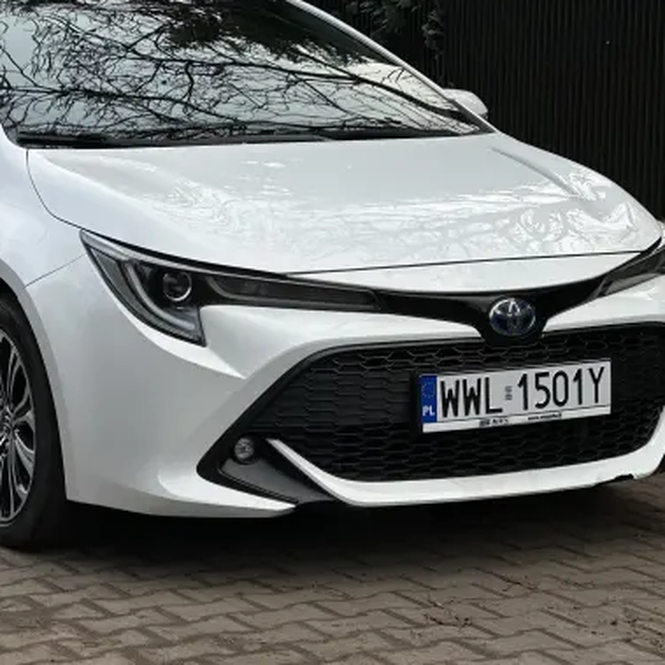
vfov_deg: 15.2
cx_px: 156
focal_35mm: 115
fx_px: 2499
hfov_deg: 15.1
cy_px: 314
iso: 50
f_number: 2.8
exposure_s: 1/121
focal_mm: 9
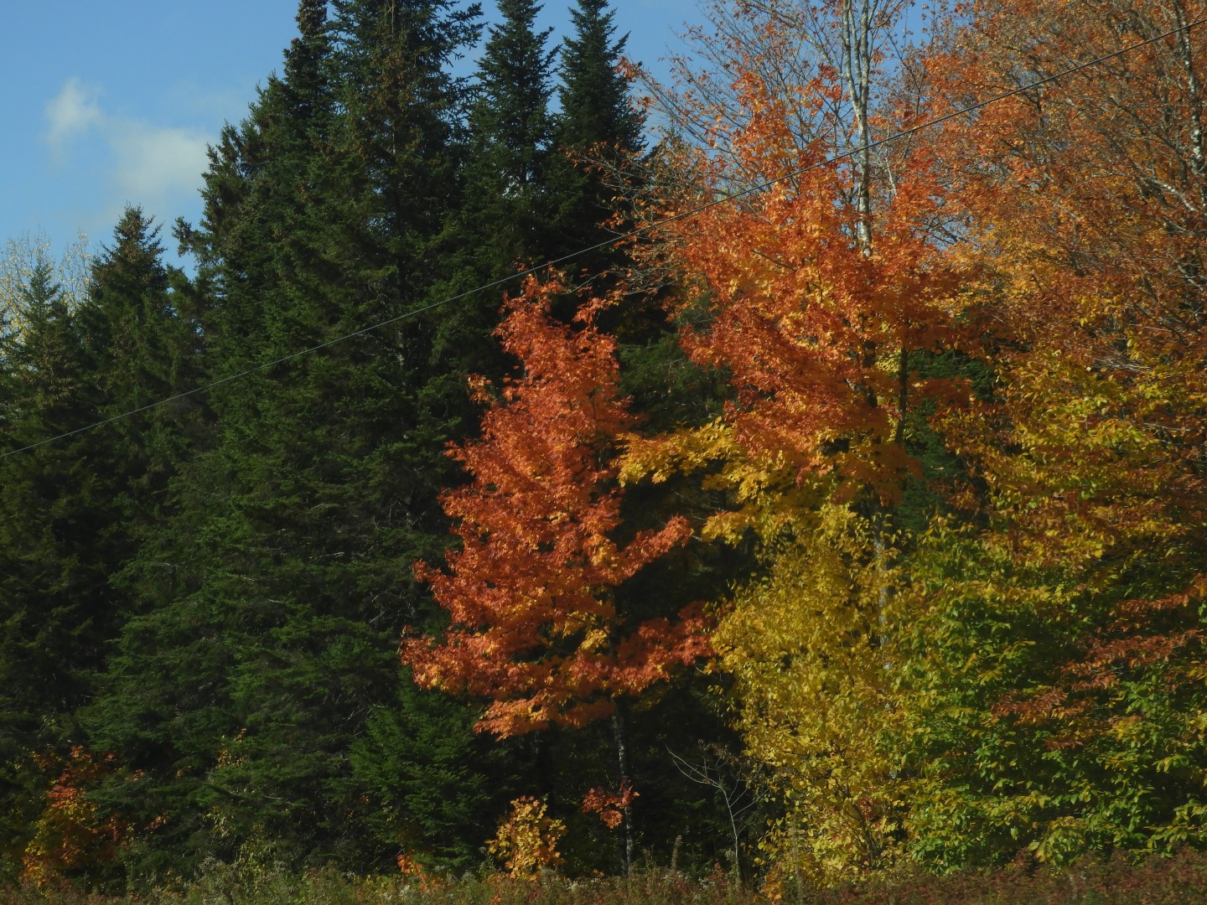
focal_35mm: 105
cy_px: 452
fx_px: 3661
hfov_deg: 18.7
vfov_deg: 14.1
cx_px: 604
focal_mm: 18.8
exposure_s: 1/640
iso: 100
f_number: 4.8
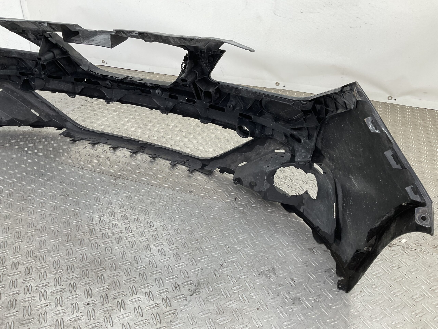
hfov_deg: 61.7
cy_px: 164
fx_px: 367
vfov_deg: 48.2
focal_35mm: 29
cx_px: 219
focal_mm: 3
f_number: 1.8
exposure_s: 1/120
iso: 25
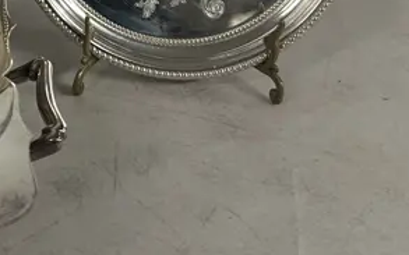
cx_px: -61
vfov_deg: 13.6
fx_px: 992
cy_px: -157
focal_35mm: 89
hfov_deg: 21.8
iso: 160
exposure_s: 1/100
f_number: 1.78
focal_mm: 6.86
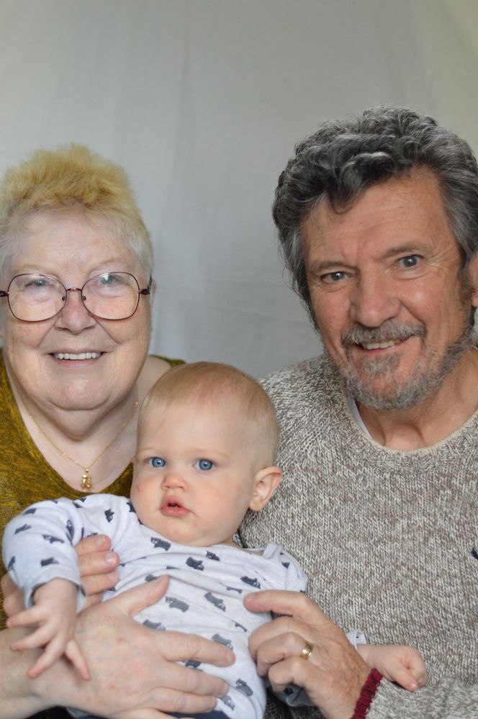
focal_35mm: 75
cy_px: 360
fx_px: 1497
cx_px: 239
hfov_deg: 18.1
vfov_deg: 27.0
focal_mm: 50
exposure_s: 1/500
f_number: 2
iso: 1800
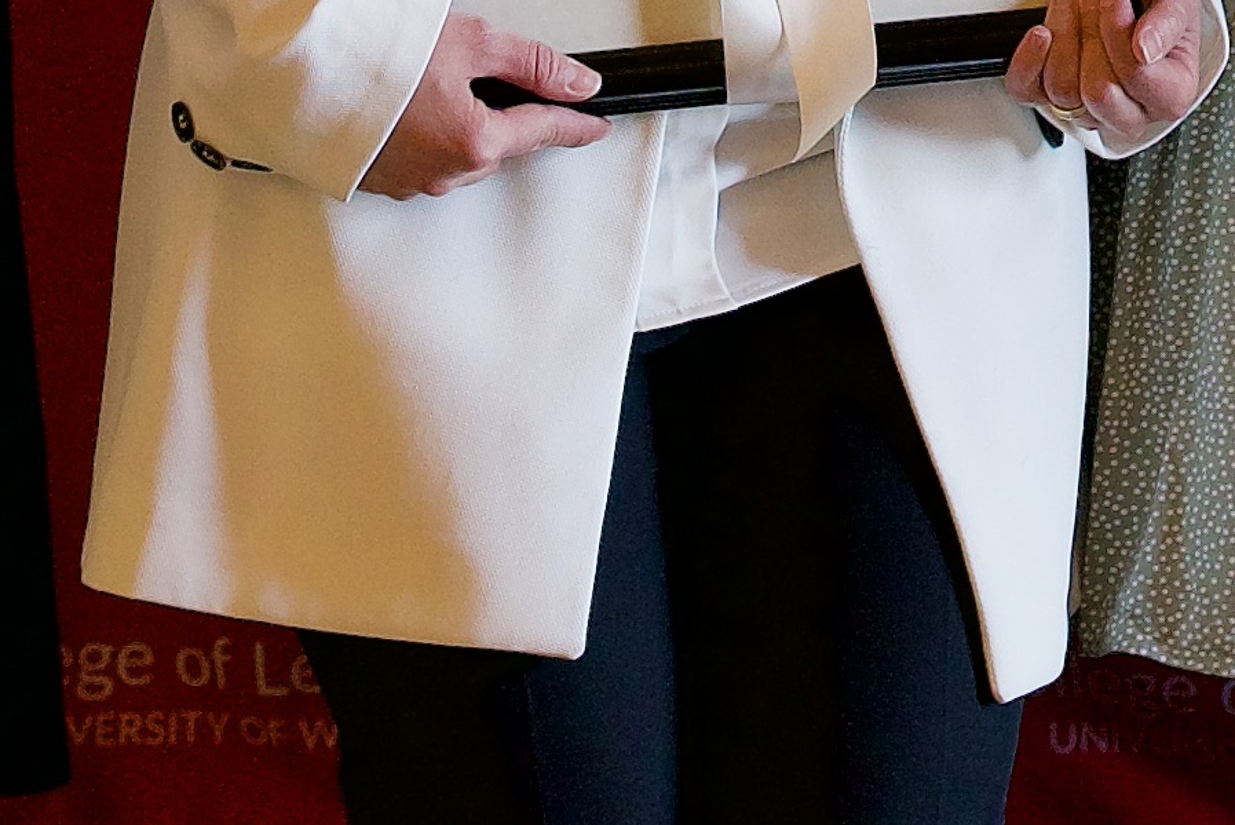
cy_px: -1062
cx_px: 1598
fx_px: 9575
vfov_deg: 4.8
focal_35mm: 279
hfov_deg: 7.3
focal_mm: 59
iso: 3200
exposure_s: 1/100
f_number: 5
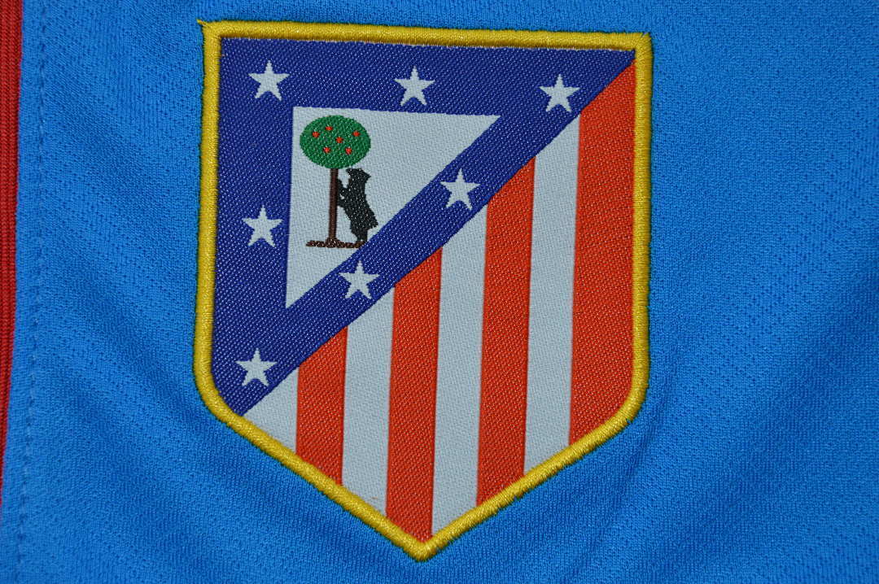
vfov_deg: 10.7
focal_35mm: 128
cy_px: 292
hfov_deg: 16.1
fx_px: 3110
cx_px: 440
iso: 400
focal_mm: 85
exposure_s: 1/200
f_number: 10
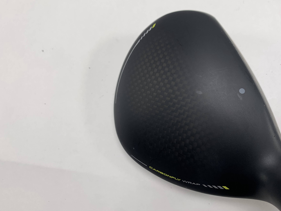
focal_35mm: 30
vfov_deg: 46.8
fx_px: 244
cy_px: 97
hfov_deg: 59.8
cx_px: 156
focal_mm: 4.25
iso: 25
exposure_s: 1/147
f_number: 1.8
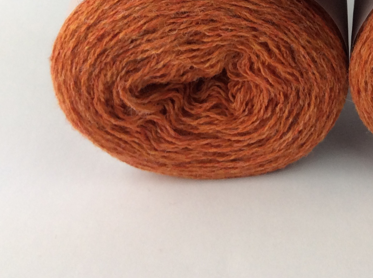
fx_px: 861
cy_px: -52
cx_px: 373
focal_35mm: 80
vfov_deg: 17.5
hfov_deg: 23.4
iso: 32
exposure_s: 1/142
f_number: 2.4
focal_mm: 3.3
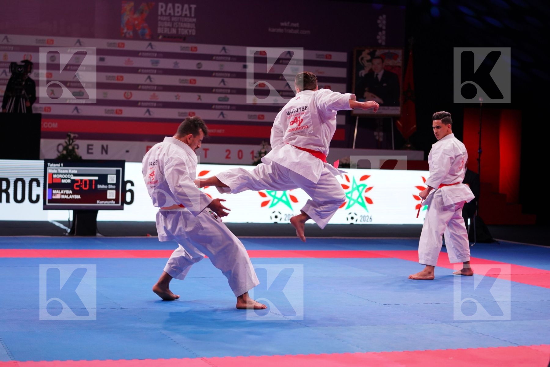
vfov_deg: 19.5
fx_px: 1069
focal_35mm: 70
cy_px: 184
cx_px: 275
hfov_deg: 28.8
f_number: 2.8
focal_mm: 70
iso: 2000
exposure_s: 1/500
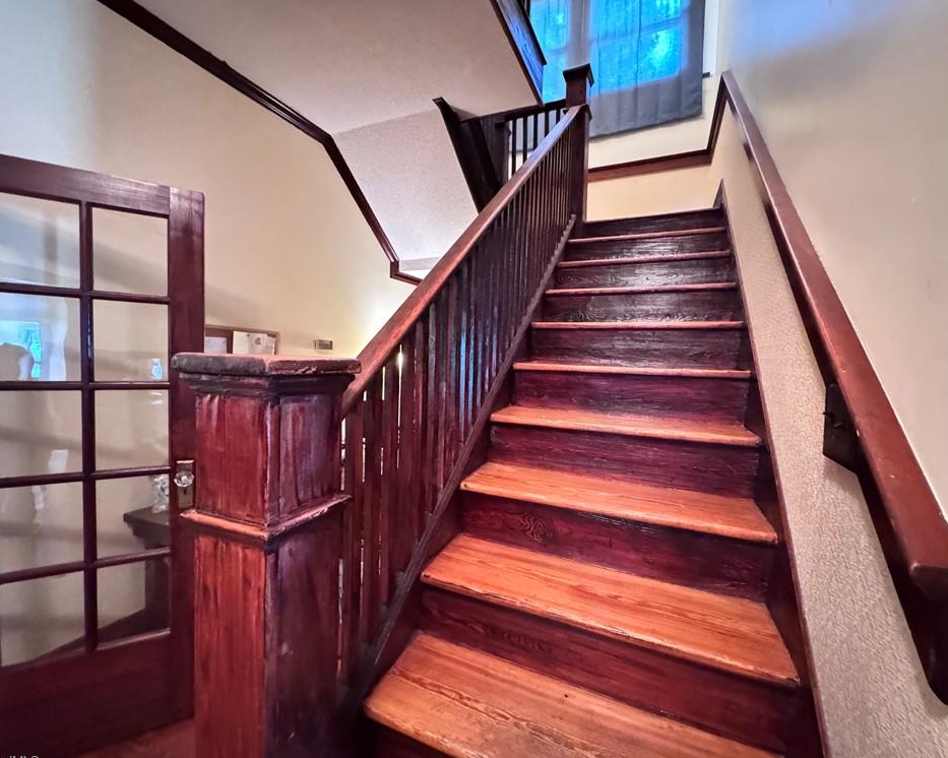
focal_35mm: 15
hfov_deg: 96.8
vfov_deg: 84.0
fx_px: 421
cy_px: 381
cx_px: 487
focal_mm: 2.22
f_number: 2.2
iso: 2500
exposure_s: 1/30
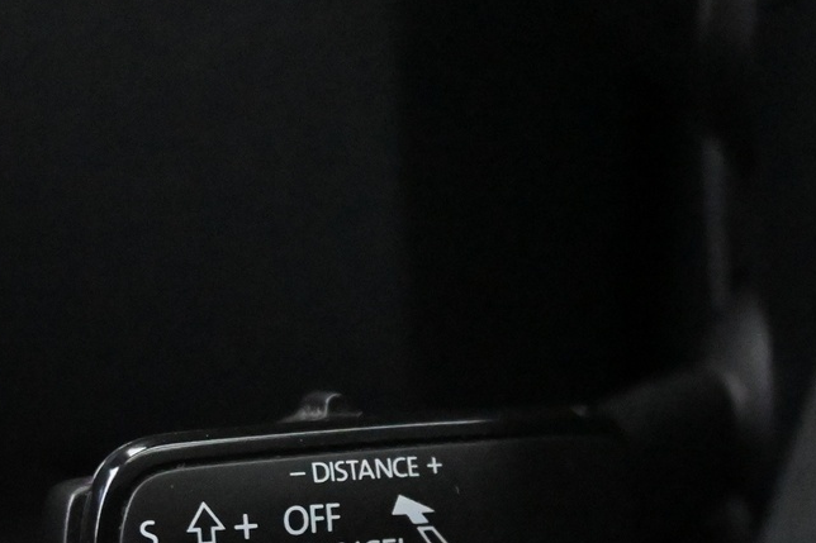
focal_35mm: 85
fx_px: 1923
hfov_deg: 24.0
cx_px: 399
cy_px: 586
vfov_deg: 15.7
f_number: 4
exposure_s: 1/40
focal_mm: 22.5
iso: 12800
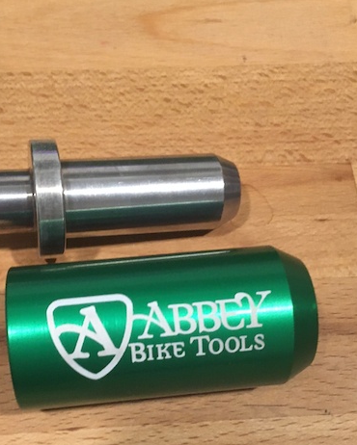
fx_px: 647
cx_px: 148
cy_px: 304
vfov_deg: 37.5
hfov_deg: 30.8
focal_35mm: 49
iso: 200
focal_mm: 4.15
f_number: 2.2
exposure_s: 1/20
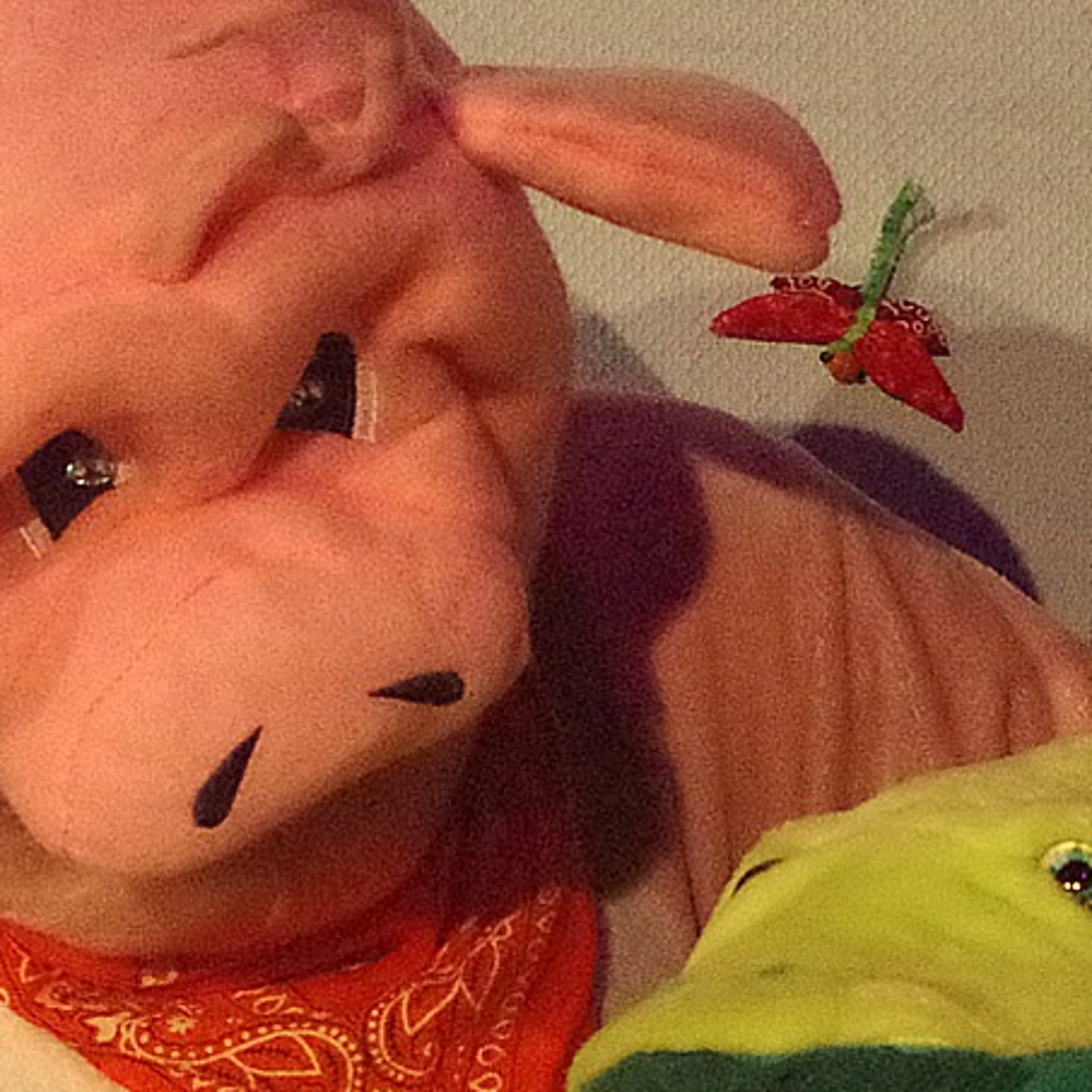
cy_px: 1170
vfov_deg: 10.6
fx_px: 5818
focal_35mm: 163
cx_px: 776
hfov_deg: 10.7
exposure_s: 1/400
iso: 6400
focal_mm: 32.5
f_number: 6.3
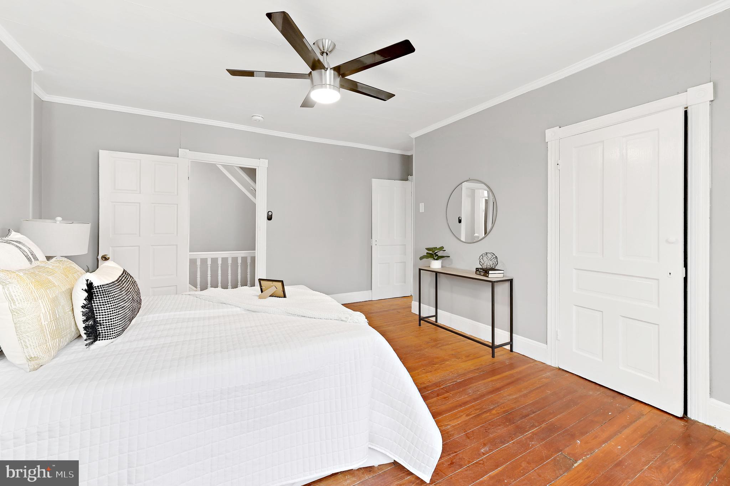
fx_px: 304
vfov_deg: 77.2
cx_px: 365
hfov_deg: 100.4
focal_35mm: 15
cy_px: 243
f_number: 8
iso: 400
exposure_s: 1/3
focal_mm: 15
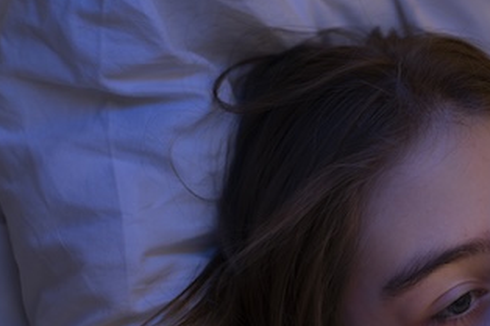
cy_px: 302
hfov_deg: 25.6
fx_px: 1061
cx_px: 392
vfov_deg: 17.2
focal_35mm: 78
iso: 200
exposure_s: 1/125
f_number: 2.2
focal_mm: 35
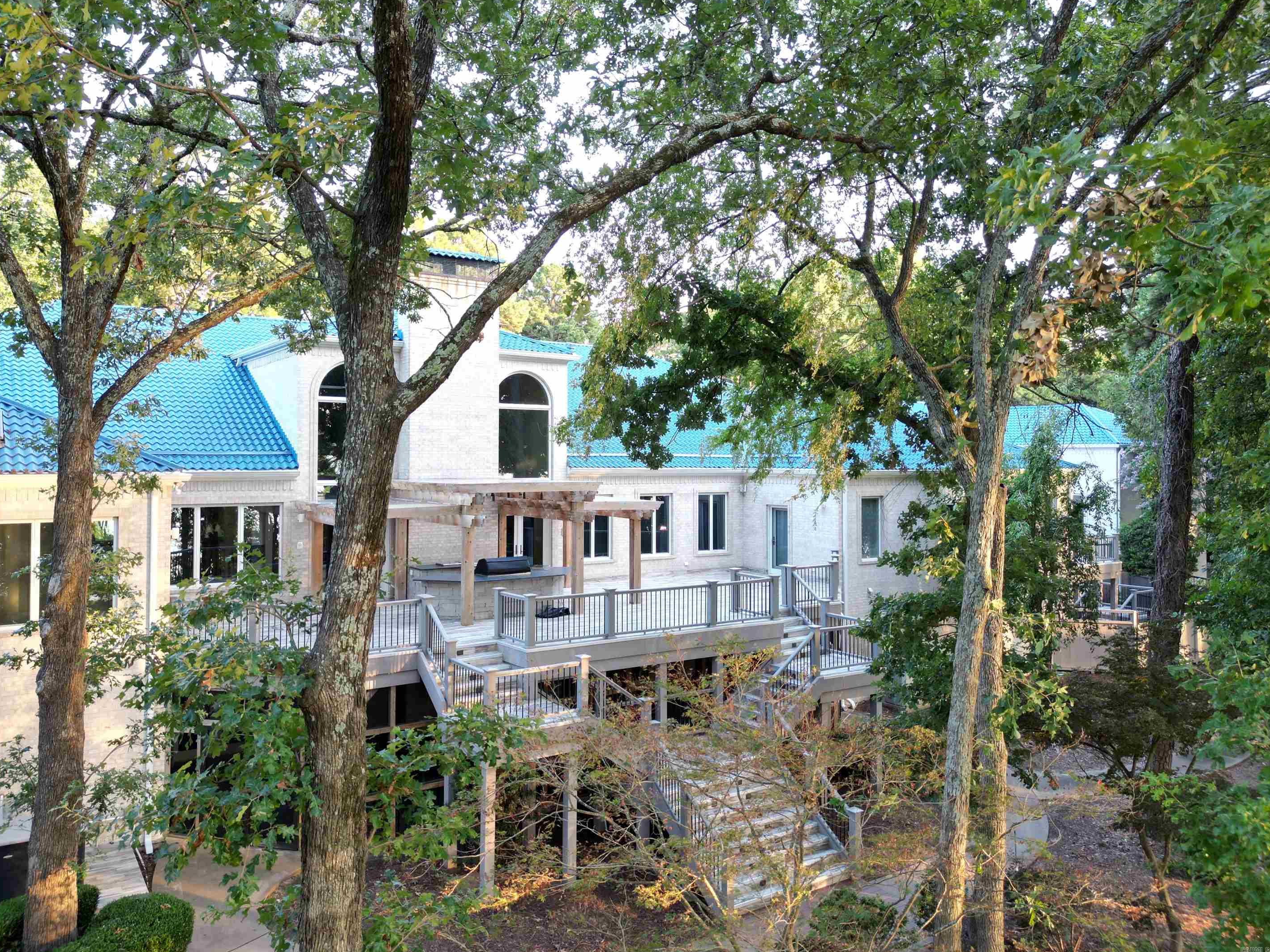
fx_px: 954
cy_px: 440
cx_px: 598
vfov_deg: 53.0
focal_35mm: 26
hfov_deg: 67.2
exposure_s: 1/60
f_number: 1.7
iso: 110
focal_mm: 6.72
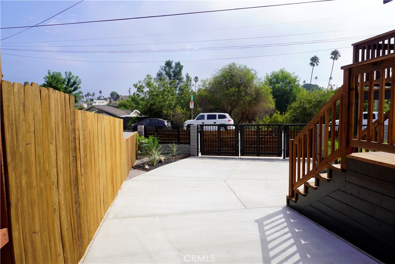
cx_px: 198
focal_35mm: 24
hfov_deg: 73.7
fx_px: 263
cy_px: 132
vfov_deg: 53.1
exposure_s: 1/160
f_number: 10
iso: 100
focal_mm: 16
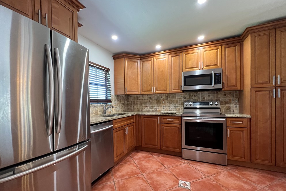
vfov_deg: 81.0
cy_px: 103
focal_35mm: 14
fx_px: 111
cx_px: 143
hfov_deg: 104.3
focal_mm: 1.57
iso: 250
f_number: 1.8
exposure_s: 1/60
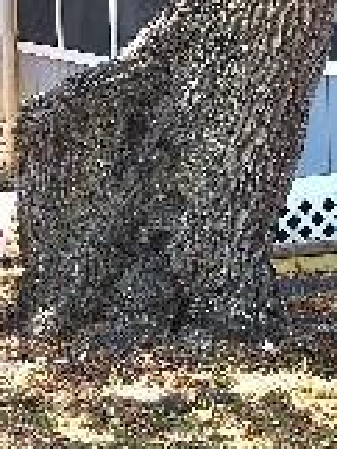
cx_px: 543
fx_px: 1478
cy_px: 67
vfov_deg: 17.1
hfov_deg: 12.2
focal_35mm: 114
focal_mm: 6.4
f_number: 1.8
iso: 12
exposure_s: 1/213
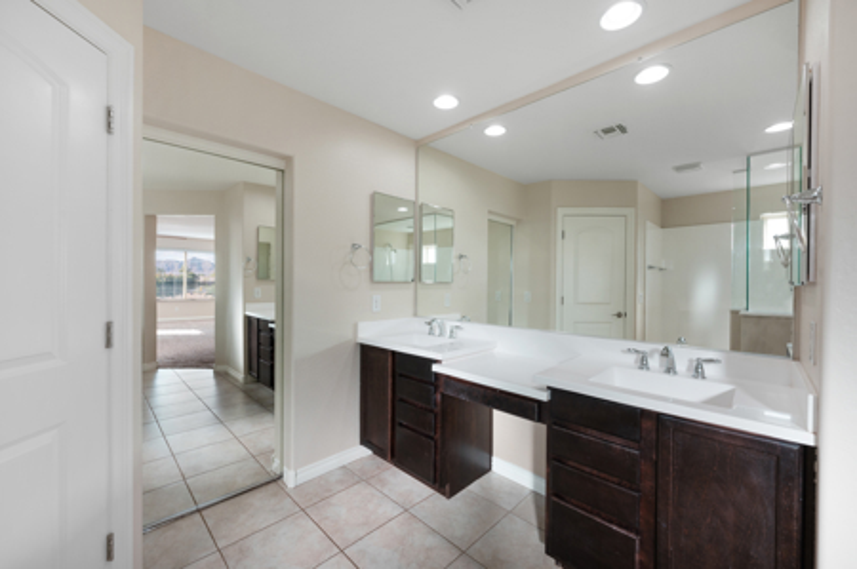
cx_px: 428
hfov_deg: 104.3
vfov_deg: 81.1
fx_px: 333
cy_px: 284
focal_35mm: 14
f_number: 9
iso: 320
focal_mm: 14
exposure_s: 1/4
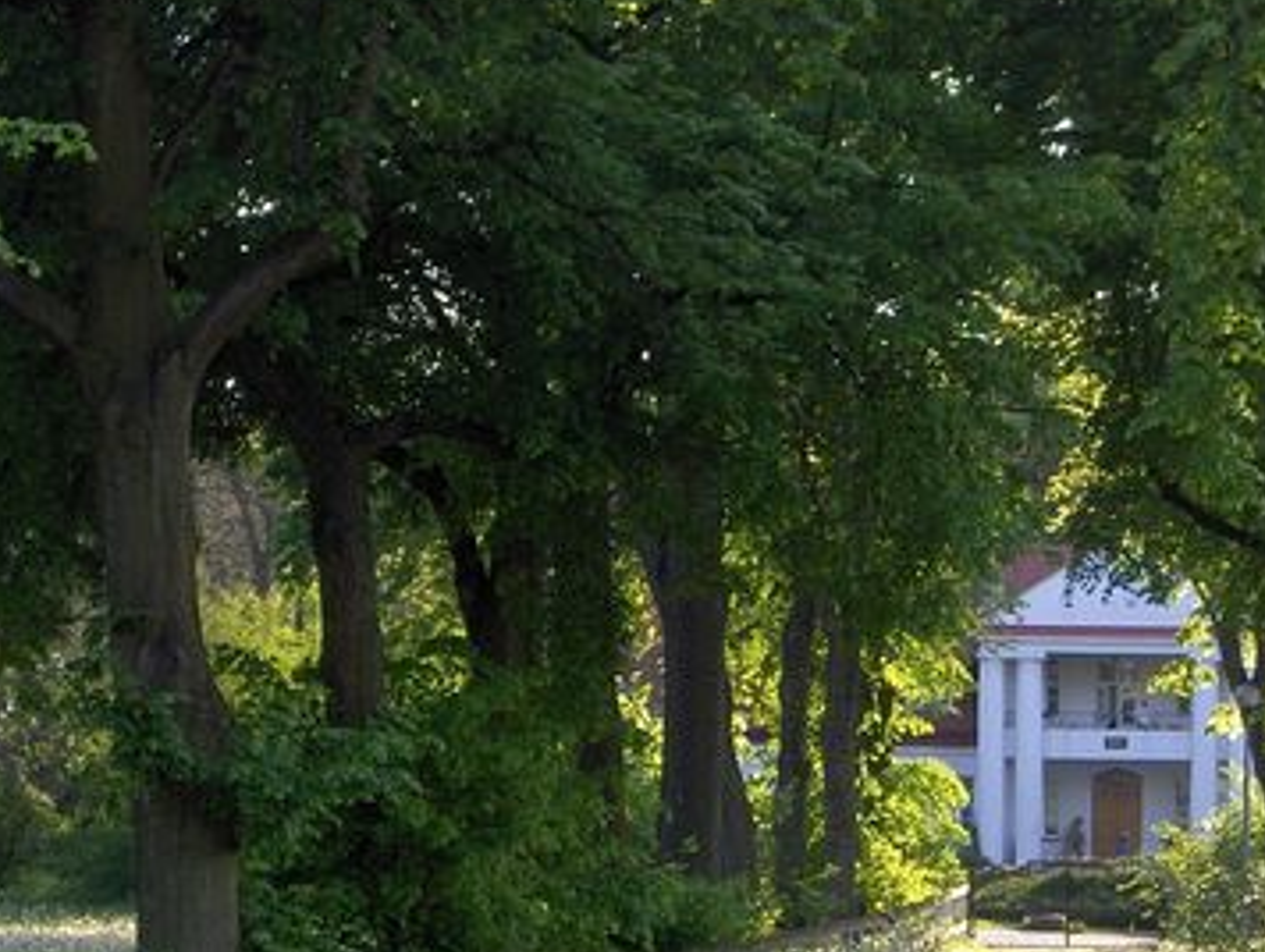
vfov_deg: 9.5
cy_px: 657
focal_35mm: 157
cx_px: 528
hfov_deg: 12.6
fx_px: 5745
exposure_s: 1/116
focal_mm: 17.39
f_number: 4.8
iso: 200
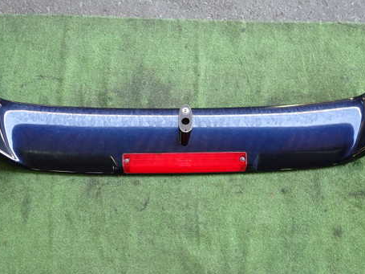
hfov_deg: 55.4
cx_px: 178
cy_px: 135
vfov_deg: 42.9
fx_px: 348
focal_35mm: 33
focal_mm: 4.5
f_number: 2
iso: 200
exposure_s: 1/80
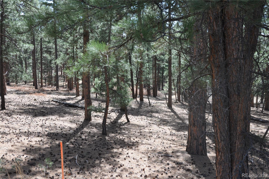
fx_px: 269
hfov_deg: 53.2
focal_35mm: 36
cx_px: 134
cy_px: 90
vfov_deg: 36.8
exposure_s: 1/160
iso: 200
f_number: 6.3
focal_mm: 24
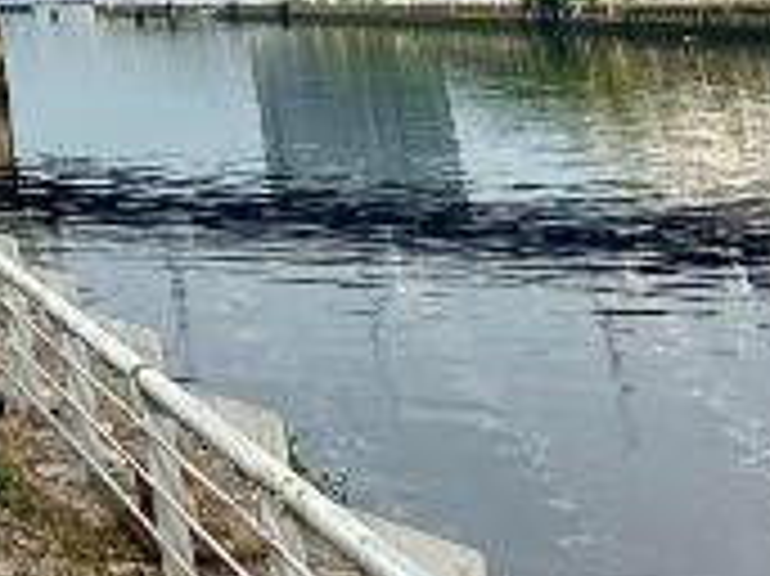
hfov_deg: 16.7
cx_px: -820
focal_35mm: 84
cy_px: -468
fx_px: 1867
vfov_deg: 15.1
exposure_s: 1/3861
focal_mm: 2.22
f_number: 2.2
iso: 50
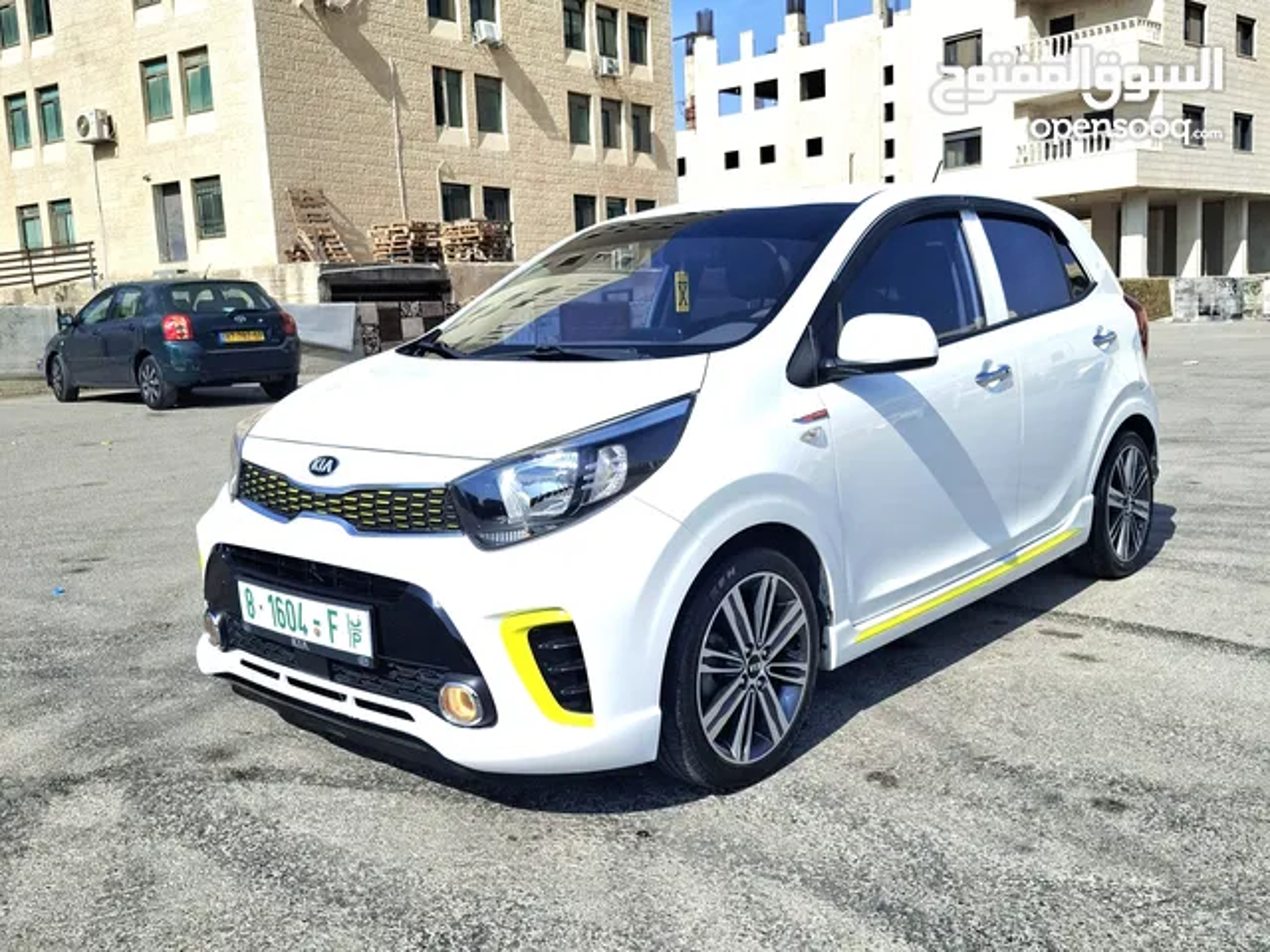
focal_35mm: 23
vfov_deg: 58.9
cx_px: 635
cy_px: 476
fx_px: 844
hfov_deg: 73.9
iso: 50
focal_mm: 5.54
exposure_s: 1/3333
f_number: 1.8
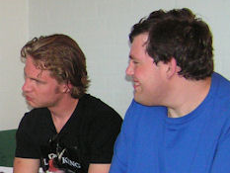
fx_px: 738
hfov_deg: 16.8
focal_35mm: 111
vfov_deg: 13.3
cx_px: -58
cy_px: 133
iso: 200
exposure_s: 1/40
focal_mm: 6.3
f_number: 2.8
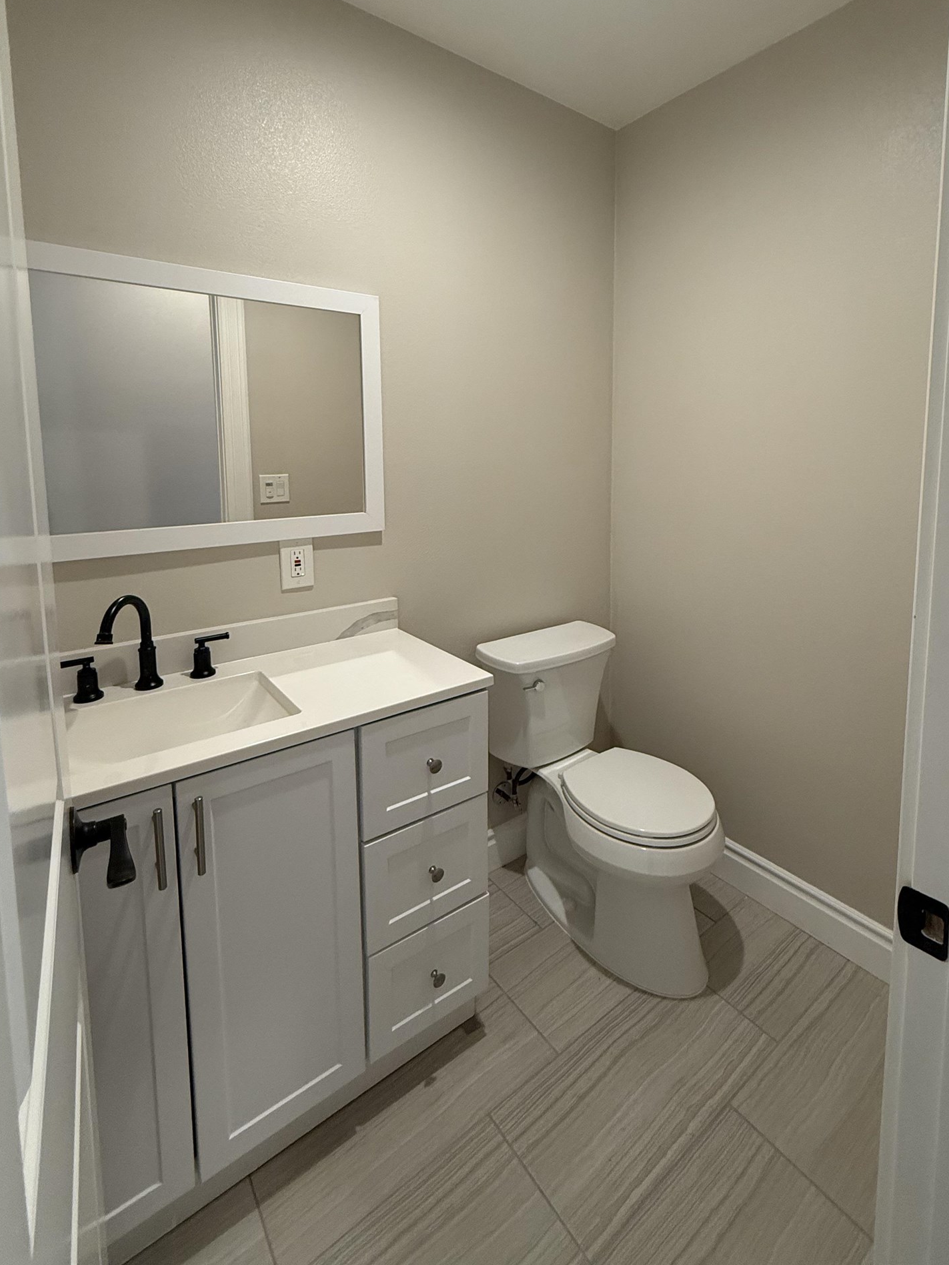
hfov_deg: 74.4
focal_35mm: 17
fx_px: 621
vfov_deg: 90.0
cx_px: 536
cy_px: 513
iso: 320
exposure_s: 1/120
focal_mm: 2.22
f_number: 2.2
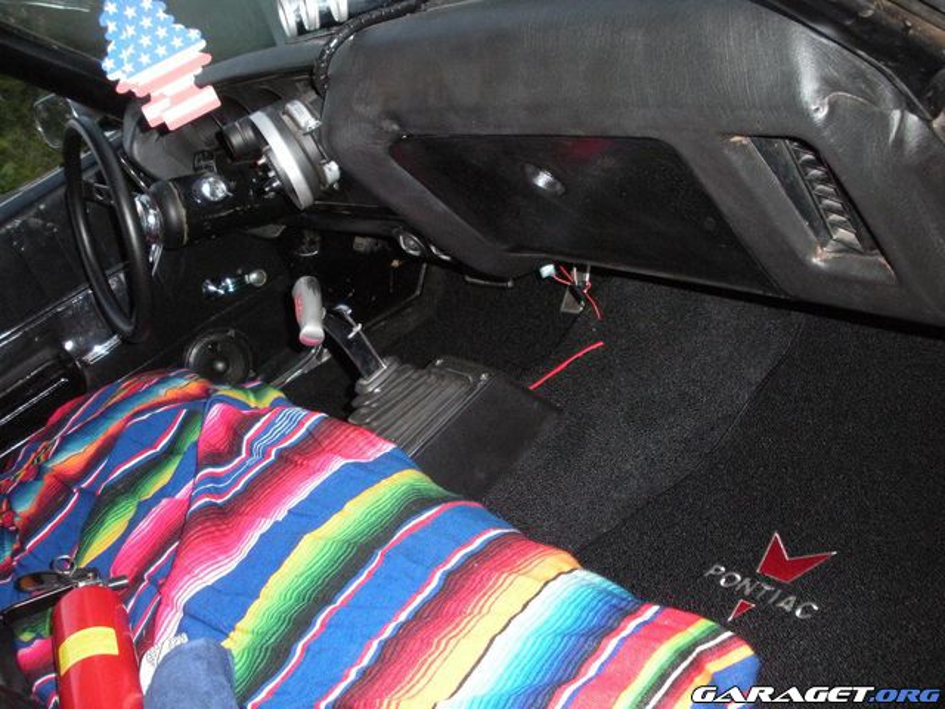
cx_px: 472
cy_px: 354
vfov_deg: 39.7
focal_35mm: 36
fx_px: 983
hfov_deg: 51.4
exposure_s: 1/60
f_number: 3.5
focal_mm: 6.3
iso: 400
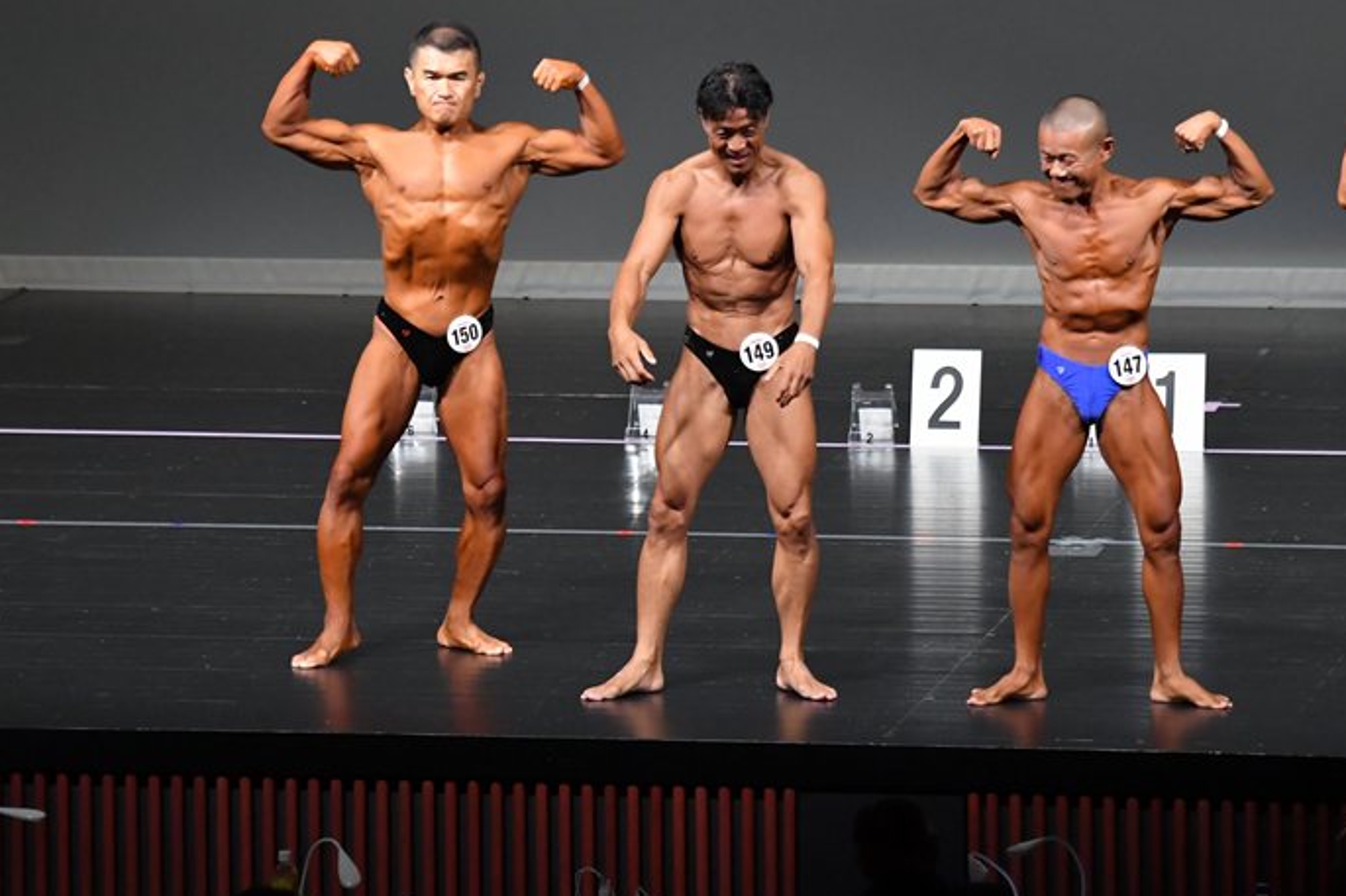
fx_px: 9158
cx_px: 692
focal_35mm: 245
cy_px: 408
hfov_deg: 8.4
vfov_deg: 5.6
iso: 5000
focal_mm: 145
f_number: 5.6
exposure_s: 1/400
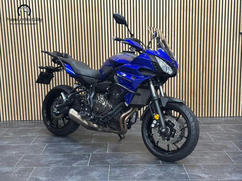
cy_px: 90
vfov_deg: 30.3
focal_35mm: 48
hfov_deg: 39.7
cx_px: 121
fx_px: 336
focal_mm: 6.86
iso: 200
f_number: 1.78
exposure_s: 1/50
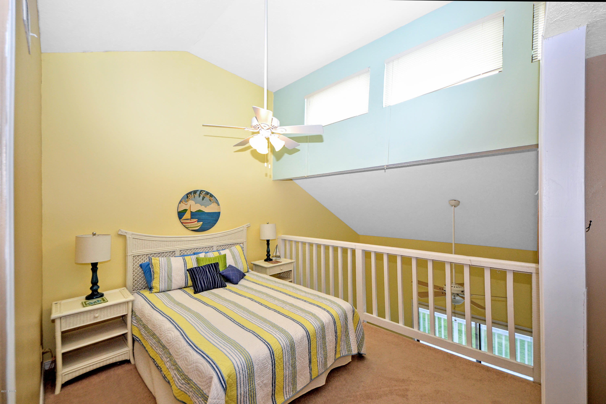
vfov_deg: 90.0
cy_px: 202
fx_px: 202
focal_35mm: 12
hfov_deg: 112.6
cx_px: 303
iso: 400
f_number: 4.5
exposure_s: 1/80
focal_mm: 8
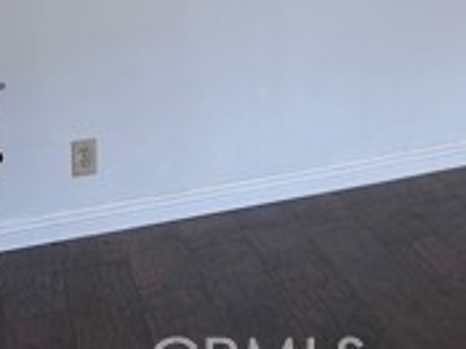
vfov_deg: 15.0
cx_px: 602
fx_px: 1184
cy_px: -240
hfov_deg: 20.4
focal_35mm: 88
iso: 100
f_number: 1.78
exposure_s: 1/120
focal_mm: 6.76
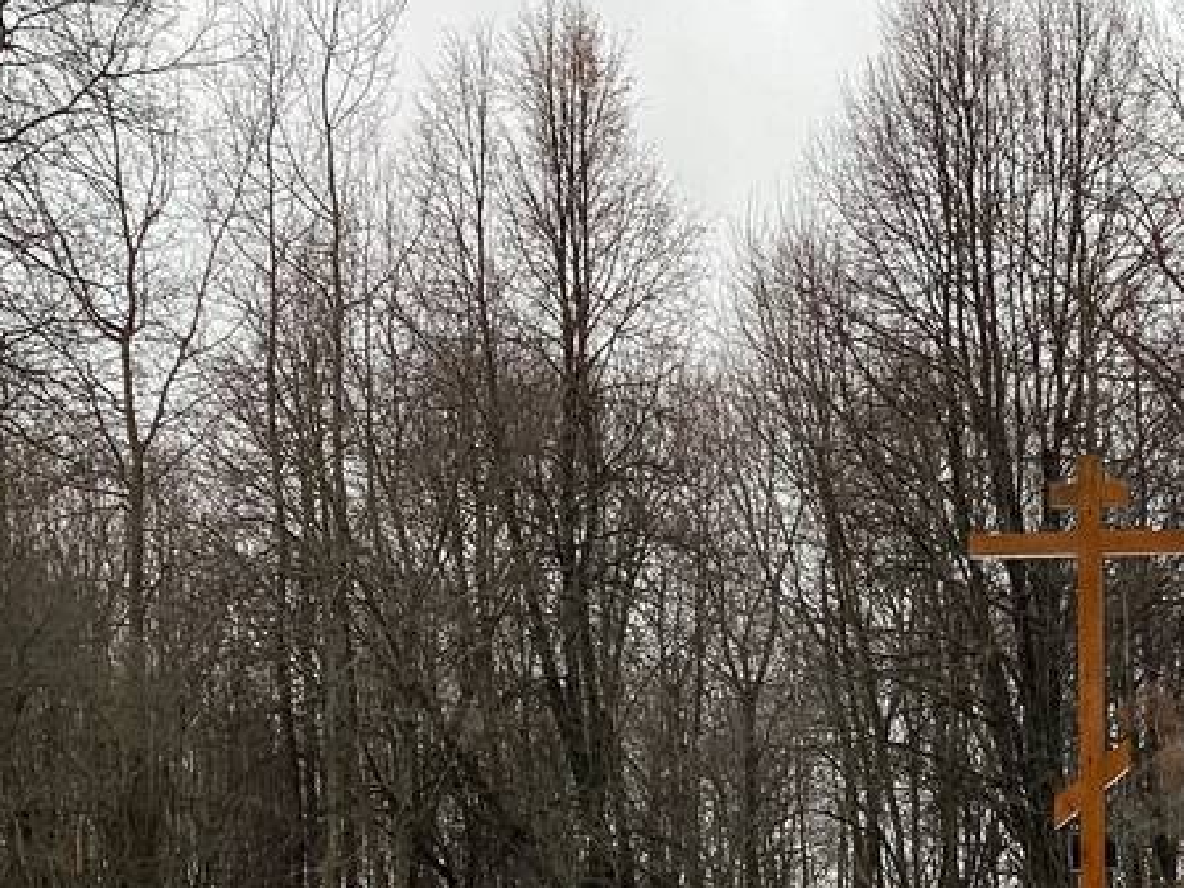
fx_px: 2839
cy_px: 840
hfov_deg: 23.1
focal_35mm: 83
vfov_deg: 17.5
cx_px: 1004
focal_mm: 3.3
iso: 32
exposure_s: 1/120
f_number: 2.4
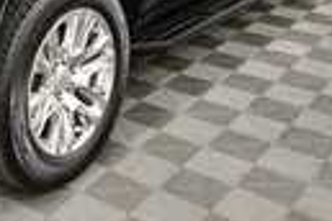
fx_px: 627
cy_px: -73
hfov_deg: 27.1
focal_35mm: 68
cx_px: -39
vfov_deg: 18.5
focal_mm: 15
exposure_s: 1/125
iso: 1800
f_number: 5.3
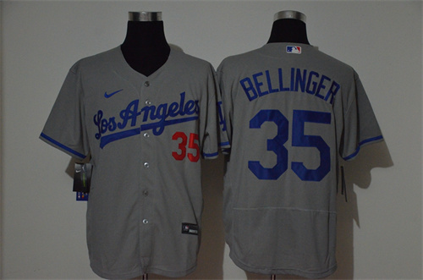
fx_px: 844
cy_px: 140
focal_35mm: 72
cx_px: 212
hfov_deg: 28.1
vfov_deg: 18.8
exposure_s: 1/40
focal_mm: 48
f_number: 4.5
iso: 4000
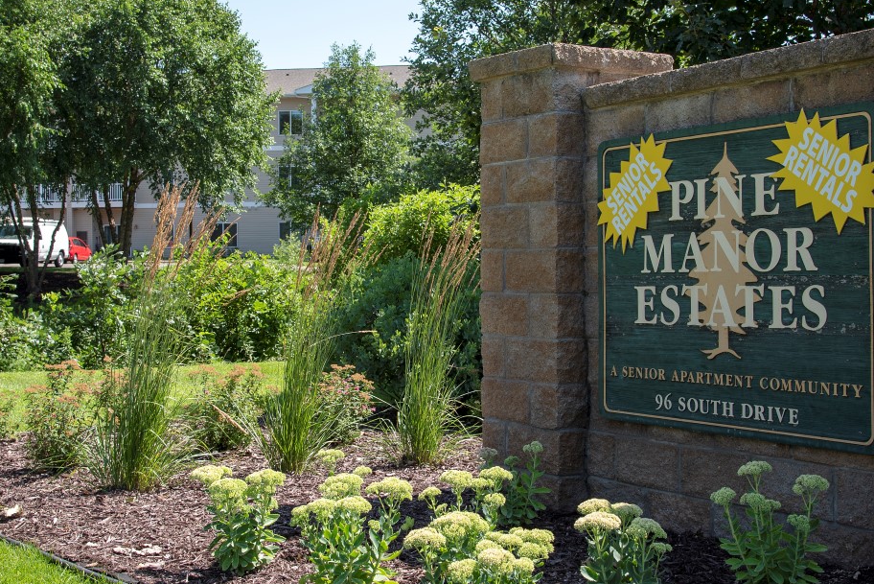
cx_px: 361
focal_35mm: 55
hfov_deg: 36.1
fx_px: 1336
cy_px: 271
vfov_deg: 24.6
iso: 125
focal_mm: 31
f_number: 7.1
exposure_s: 1/200
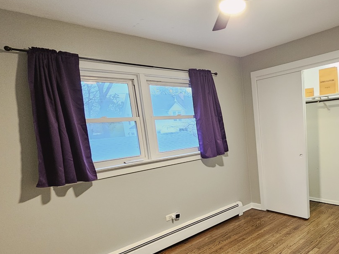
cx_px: 255
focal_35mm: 23
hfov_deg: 69.0
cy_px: 166
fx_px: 225
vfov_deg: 57.8
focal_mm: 2.2
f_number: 2.2
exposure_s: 1/24
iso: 640
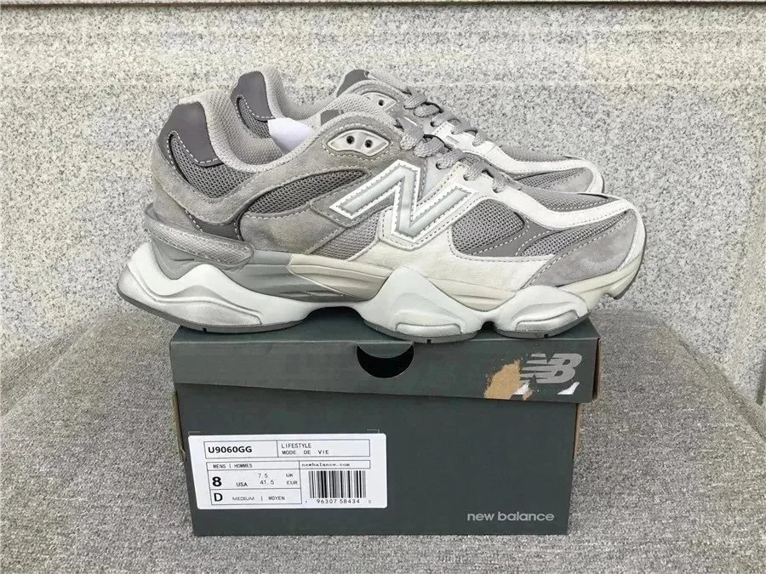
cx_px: 383
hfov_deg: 58.4
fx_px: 686
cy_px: 287
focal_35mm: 31
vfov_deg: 45.4
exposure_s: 1/101
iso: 25
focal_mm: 3.3
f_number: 2.4
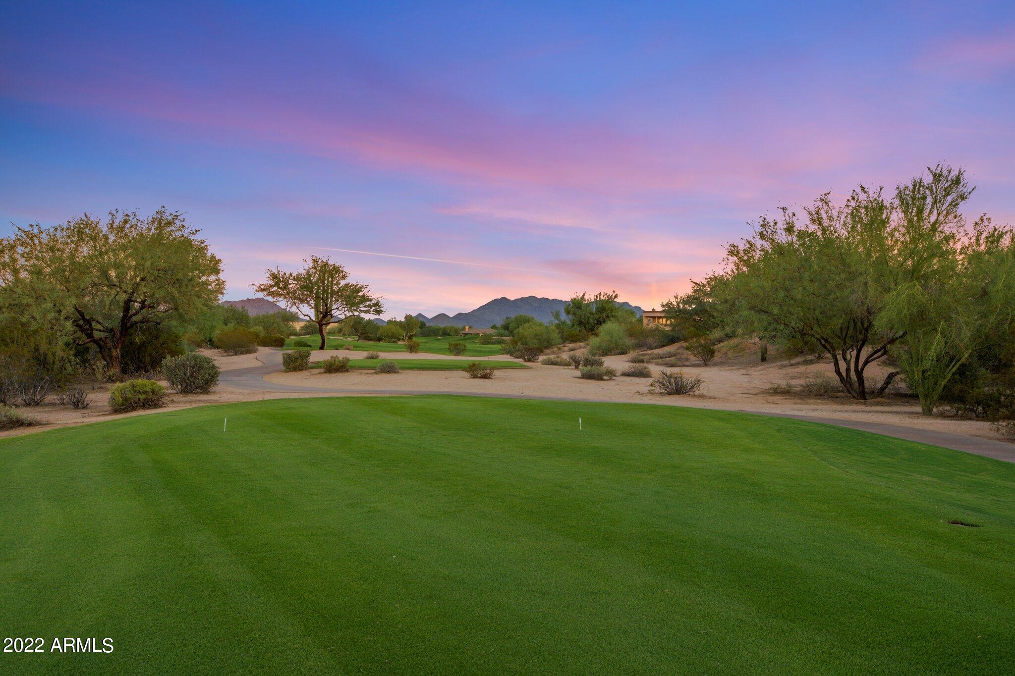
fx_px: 987
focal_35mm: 35
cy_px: 338
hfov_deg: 54.4
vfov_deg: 37.8
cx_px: 508
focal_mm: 35
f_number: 13
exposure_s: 1/8
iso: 400
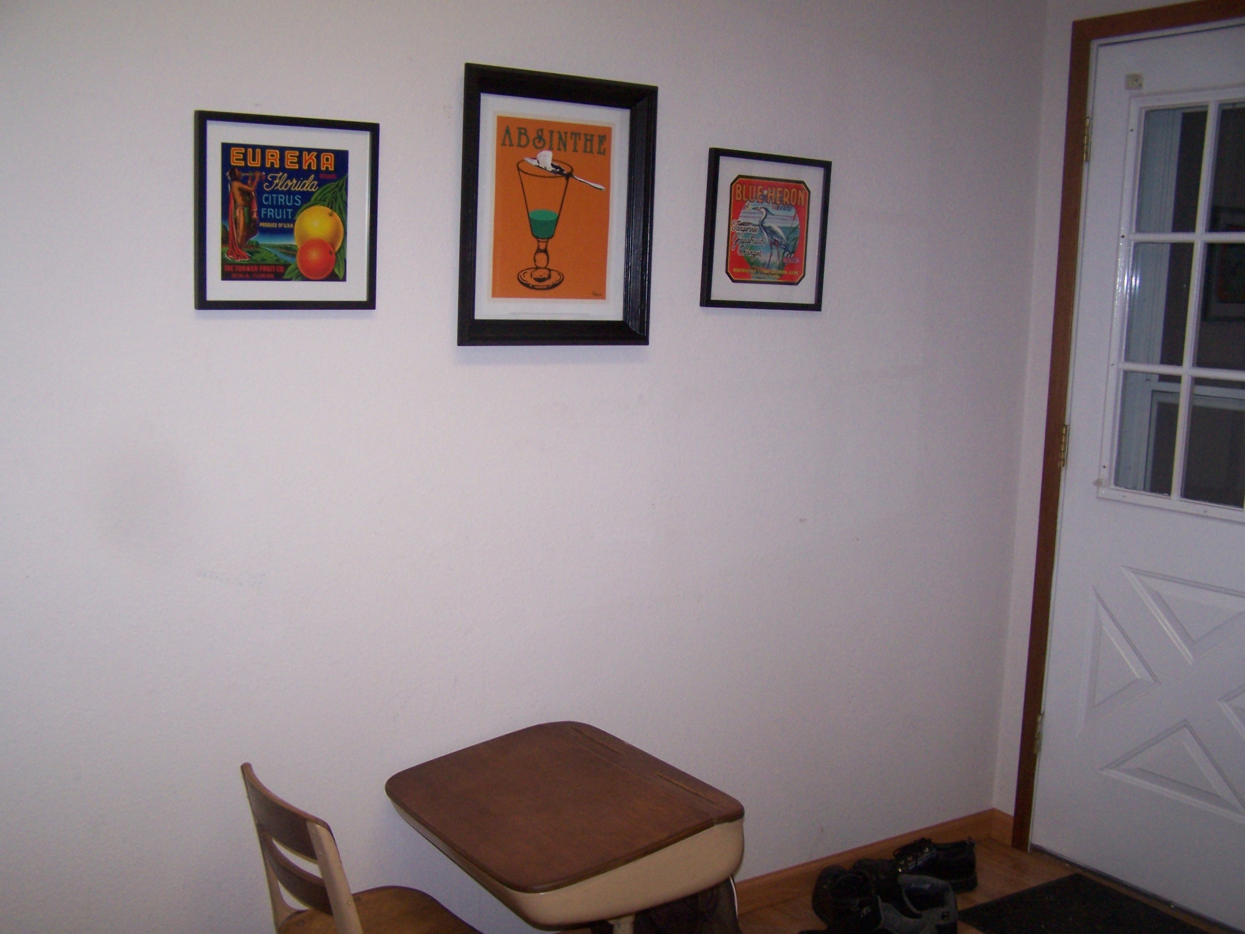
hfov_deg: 49.0
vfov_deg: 37.7
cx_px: 622
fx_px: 1367
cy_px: 467
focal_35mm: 38
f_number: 2.8
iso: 140
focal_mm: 6.3
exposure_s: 1/60
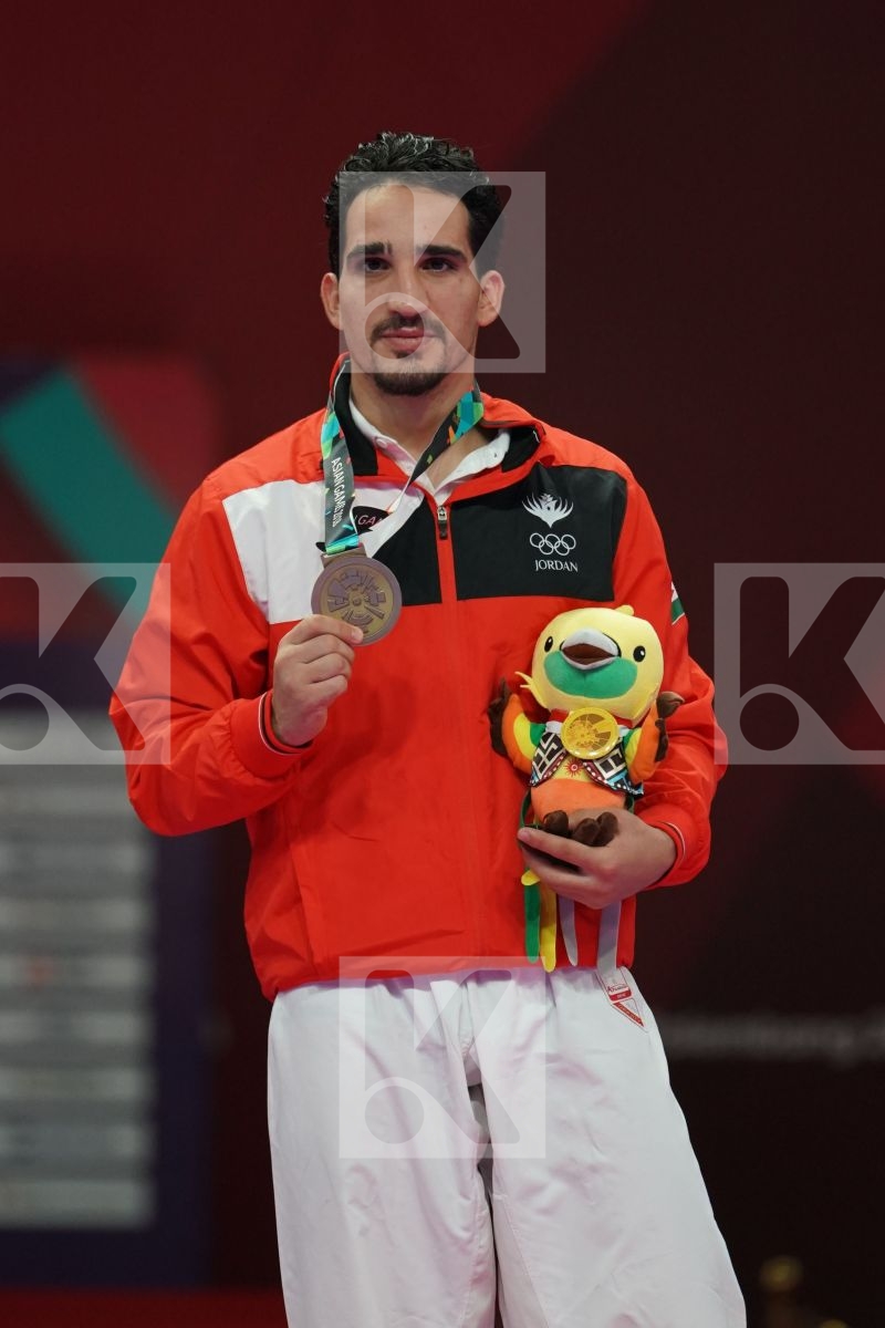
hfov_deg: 3.3
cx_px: 442
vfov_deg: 4.9
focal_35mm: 420
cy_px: 664
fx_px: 15486
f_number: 4
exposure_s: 1/500
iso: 2000
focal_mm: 280
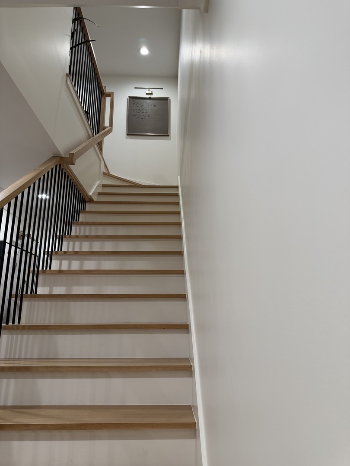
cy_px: 233
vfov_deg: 71.6
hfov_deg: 56.8
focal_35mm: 24
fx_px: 324
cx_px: 175
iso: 200
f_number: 1.78
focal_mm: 6.76
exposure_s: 1/120
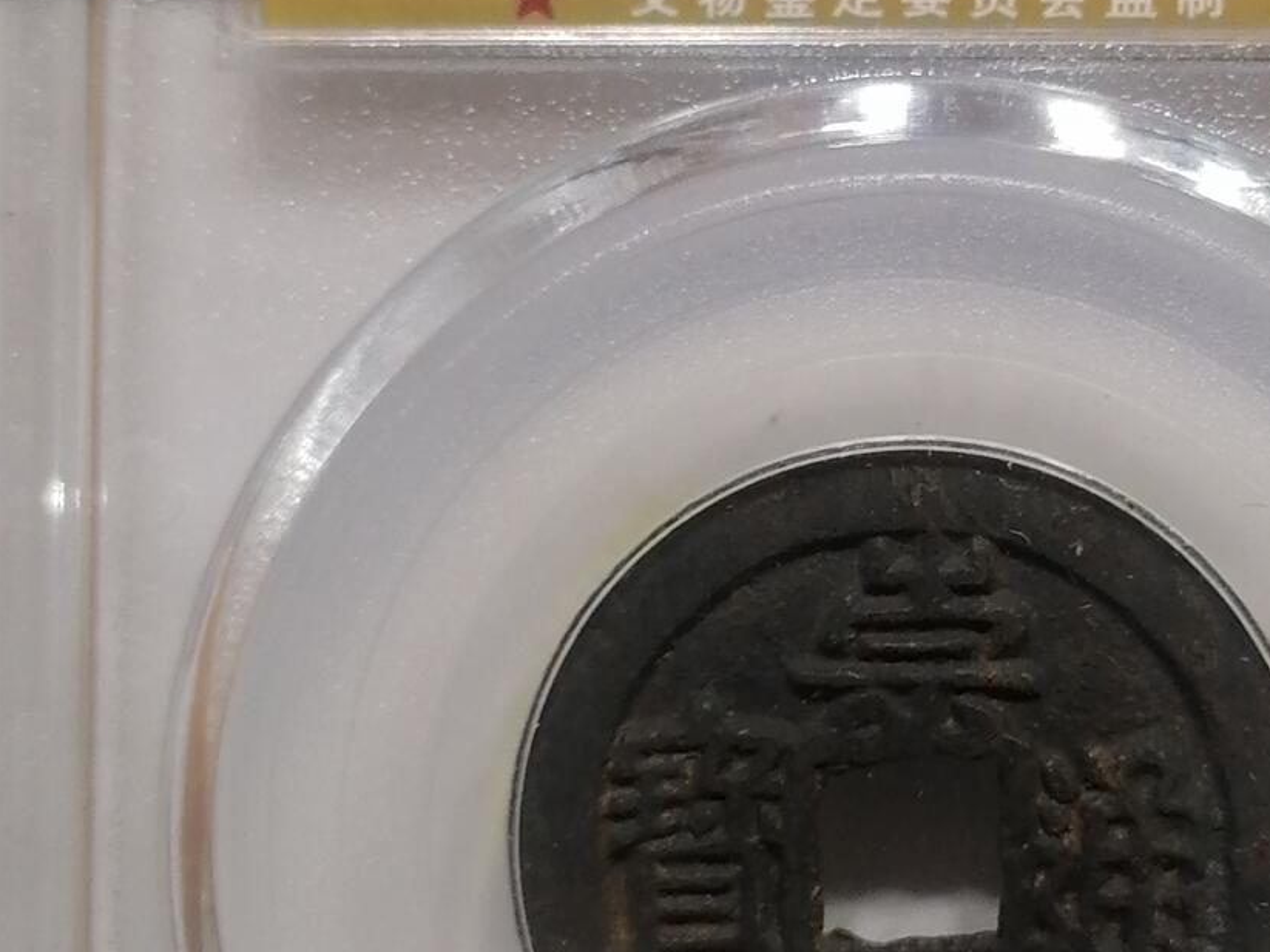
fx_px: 3852
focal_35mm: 105
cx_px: 878
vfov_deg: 14.1
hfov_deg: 18.7
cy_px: 526
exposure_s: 1/100
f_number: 1.8
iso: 64
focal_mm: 5.3
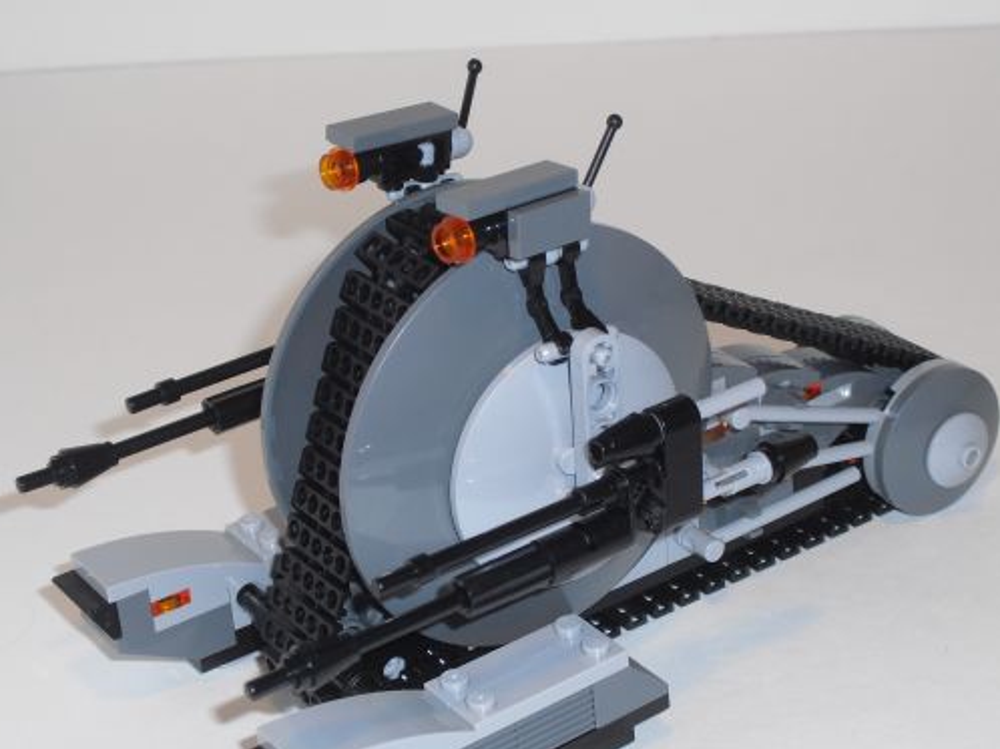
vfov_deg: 18.2
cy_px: 432
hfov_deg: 24.1
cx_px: 482
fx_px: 2339
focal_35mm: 81
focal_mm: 11.2
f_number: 4.2
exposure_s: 1/60
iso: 100
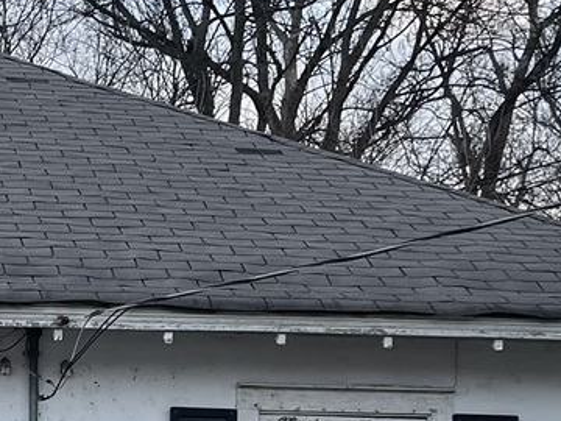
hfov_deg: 18.7
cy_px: 694
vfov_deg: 13.6
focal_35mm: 100
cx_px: -100
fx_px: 1621
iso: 32
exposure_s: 1/516
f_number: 1.6
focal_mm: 5.1
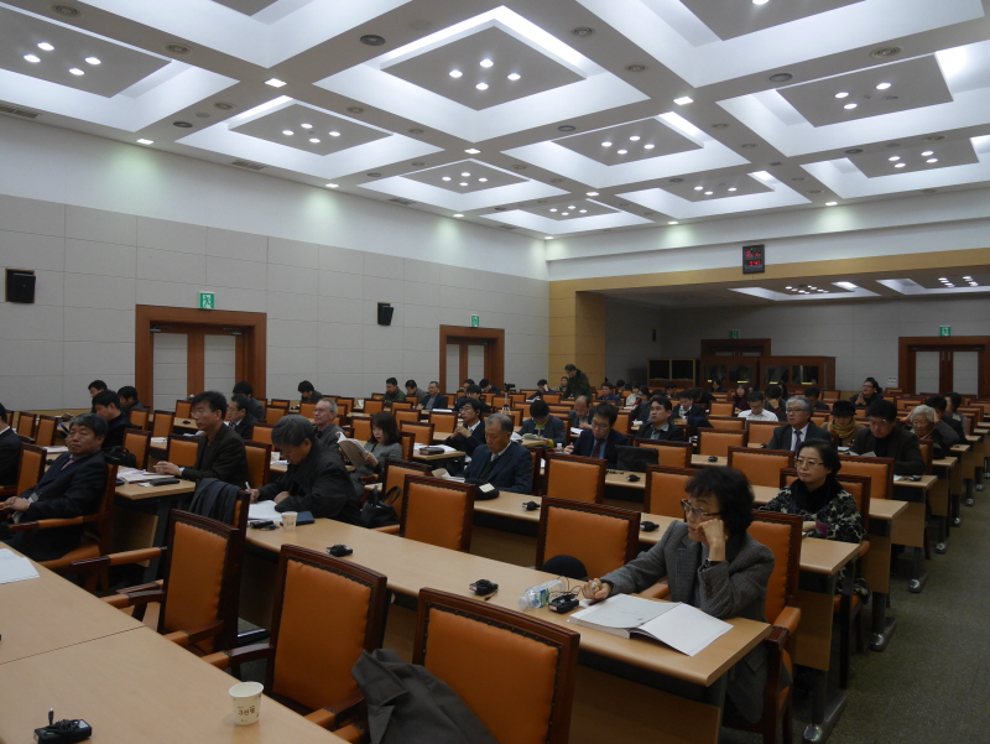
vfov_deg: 56.9
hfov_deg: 71.6
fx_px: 687
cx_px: 495
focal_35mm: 24
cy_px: 372
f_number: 5.6
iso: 800
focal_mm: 12
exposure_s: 1/60
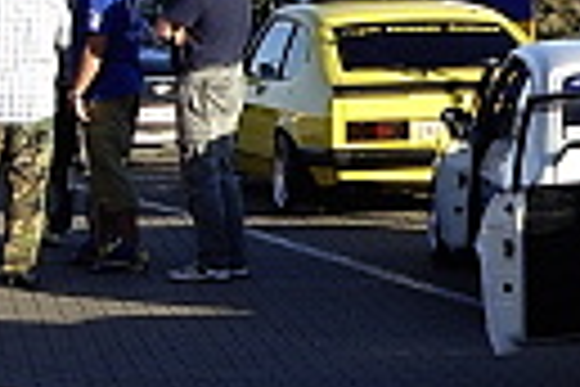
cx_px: 796
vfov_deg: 5.6
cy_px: 270
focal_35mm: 245
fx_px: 3947
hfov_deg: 8.3
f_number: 5.6
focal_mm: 7.9
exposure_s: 1/160
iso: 50
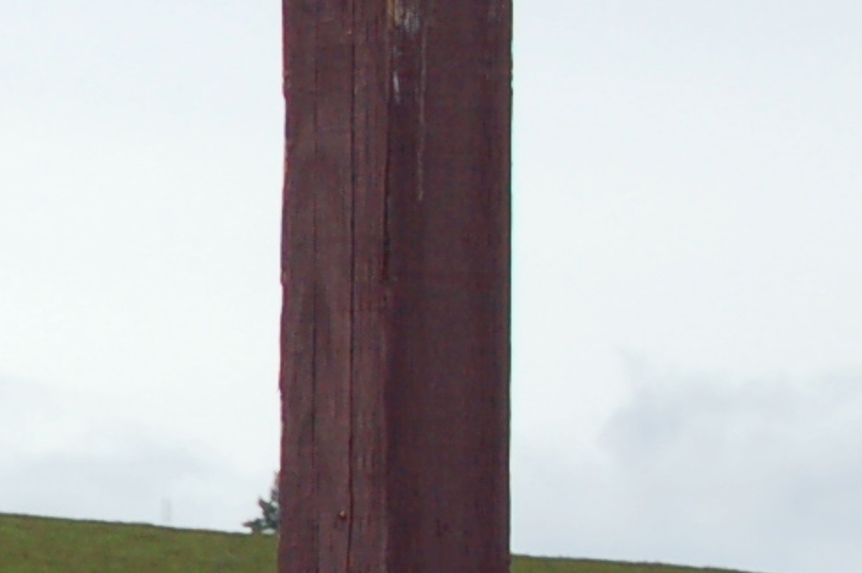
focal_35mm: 369
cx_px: -1029
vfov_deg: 3.7
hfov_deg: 5.4
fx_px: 8826
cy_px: 347
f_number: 9
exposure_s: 1/320
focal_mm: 40
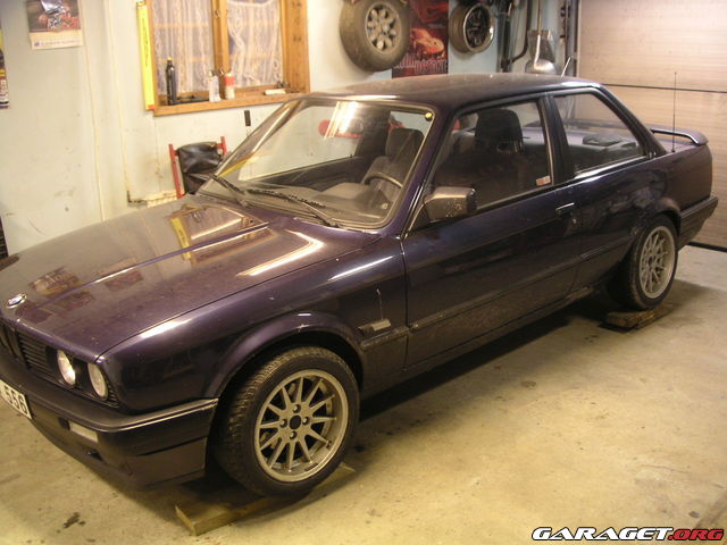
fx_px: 777
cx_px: 364
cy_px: 272
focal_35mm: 37
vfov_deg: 38.7
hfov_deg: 50.1
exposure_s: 1/4
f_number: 2.8
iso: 100
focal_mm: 5.7
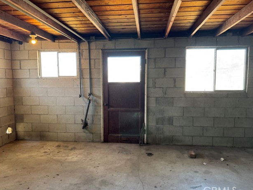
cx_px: 129
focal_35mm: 25
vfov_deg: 54.9
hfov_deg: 69.4
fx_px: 183
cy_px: 98
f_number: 1.78
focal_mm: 6.76
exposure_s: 1/60
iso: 160
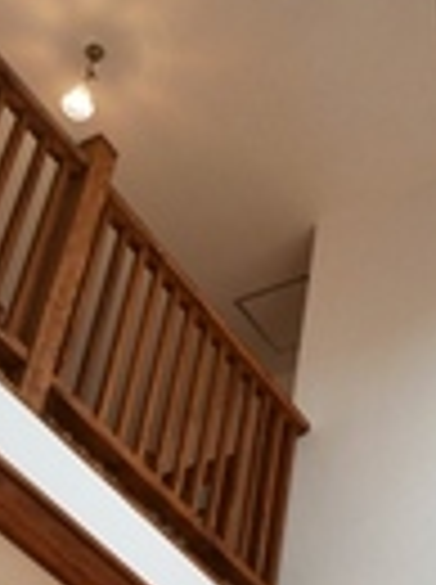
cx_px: 243
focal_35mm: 74
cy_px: 482
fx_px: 1247
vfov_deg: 25.8
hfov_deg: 19.8
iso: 100
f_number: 2.2
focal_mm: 4.3
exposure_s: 1/60
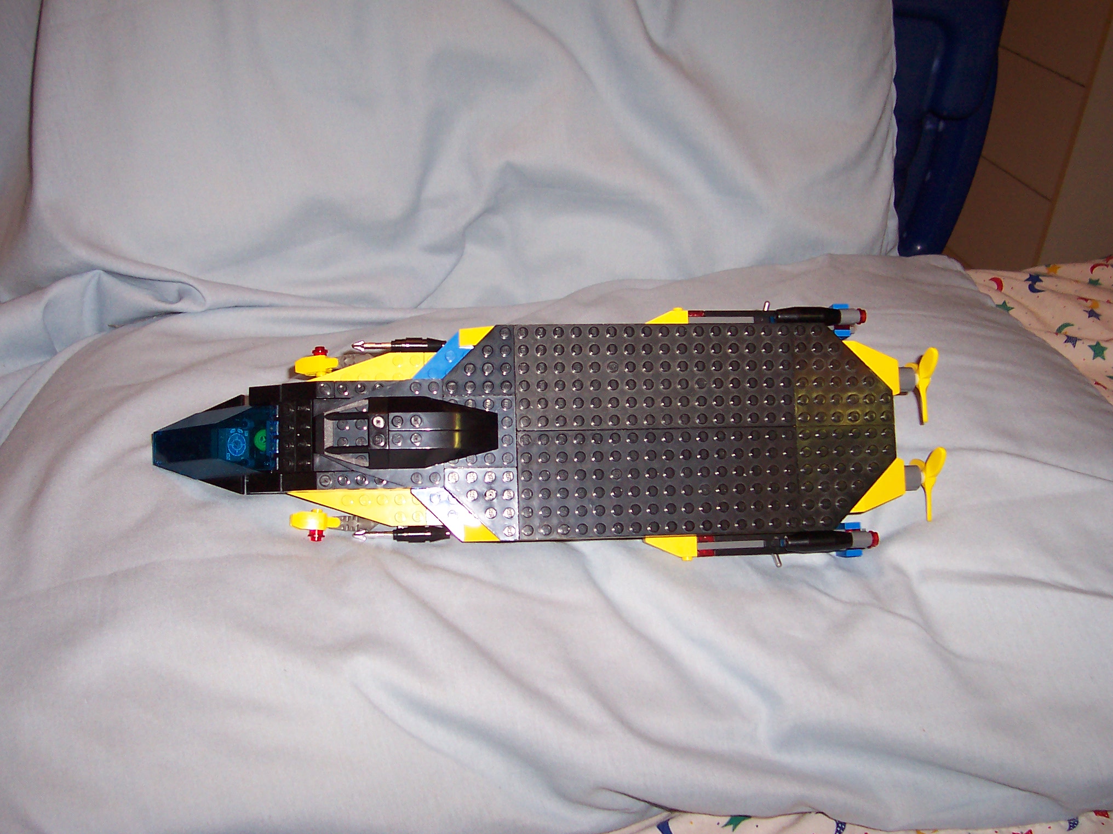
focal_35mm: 37
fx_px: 1190
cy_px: 417
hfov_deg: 50.1
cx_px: 556
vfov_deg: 38.7
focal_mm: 5.6
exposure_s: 1/60
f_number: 2.8
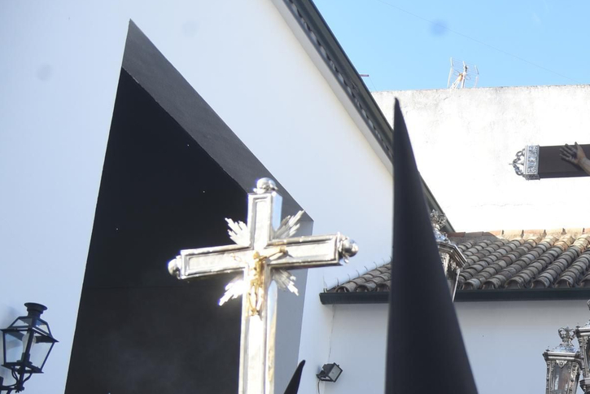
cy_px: 392
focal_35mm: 64
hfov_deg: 28.6
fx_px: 1049
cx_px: 641
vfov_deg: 20.6
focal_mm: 29
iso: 160
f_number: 8
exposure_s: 1/200
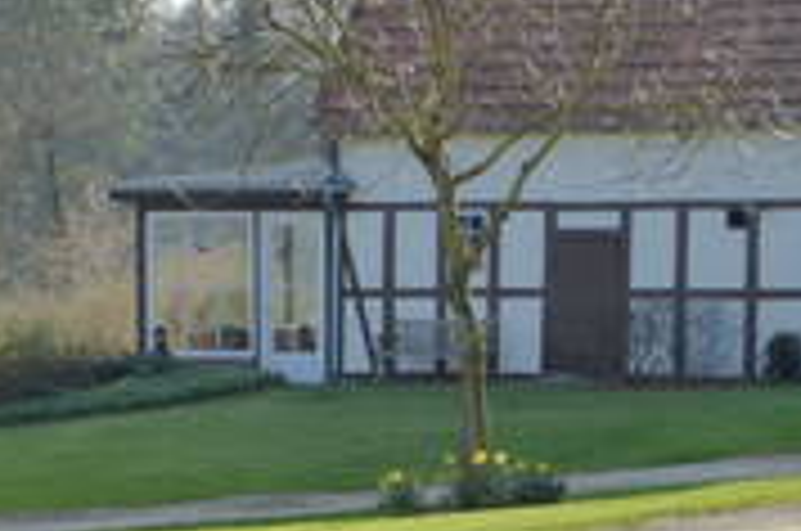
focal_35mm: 213
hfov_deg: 9.7
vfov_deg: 6.4
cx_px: 450
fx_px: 4731
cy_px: 310
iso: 200
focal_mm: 15.1
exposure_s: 1/320
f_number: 5.2
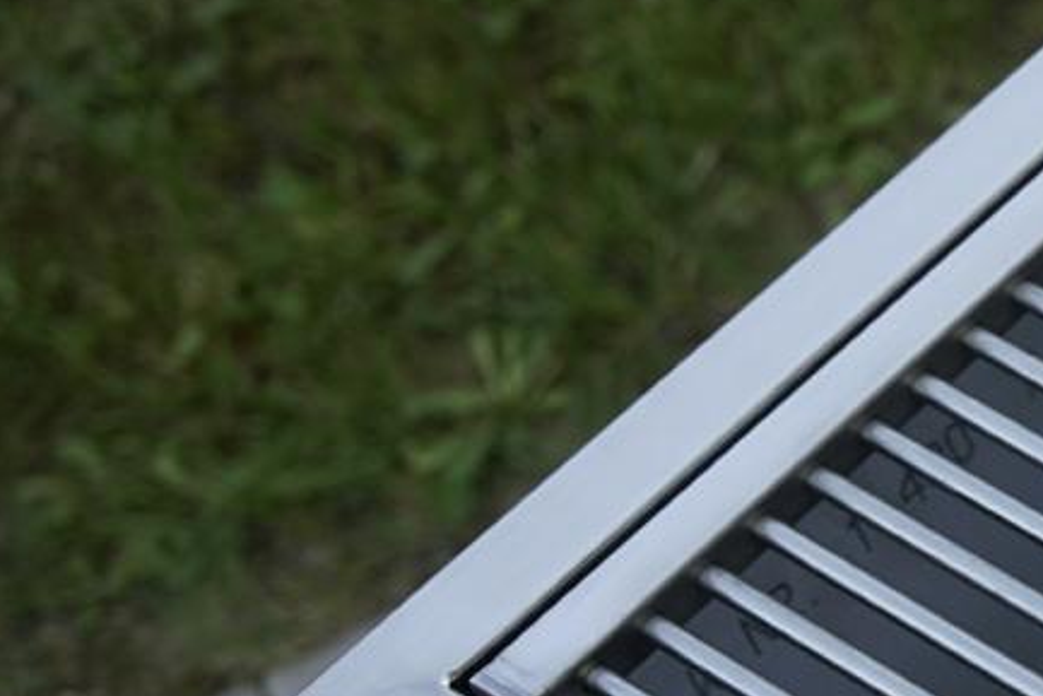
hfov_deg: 11.0
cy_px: 291
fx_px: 4856
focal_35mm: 168
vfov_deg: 8.2
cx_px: 2149
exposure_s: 1/200
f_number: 3.5
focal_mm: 37.8
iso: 100
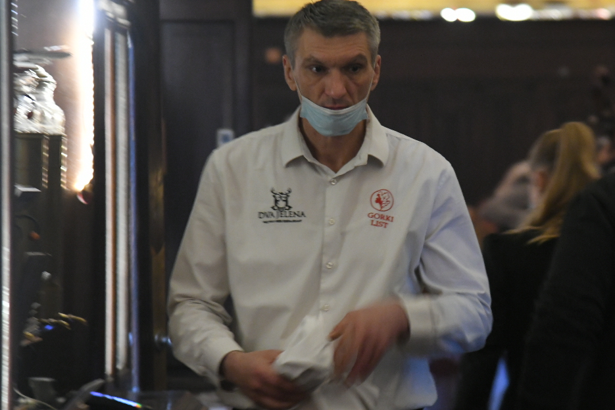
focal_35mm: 208
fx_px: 3552
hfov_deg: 9.9
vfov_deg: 6.6
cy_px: 197
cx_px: 385
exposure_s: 1/30
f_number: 4
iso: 4000
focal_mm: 120
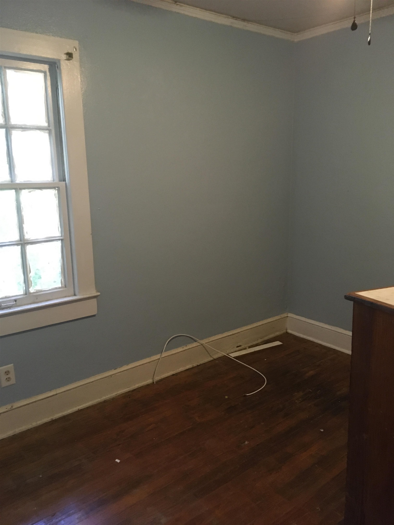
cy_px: 262
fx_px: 440
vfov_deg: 61.7
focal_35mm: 29
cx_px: 197
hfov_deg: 48.2
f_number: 2.2
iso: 250
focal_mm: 4.15
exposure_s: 1/15
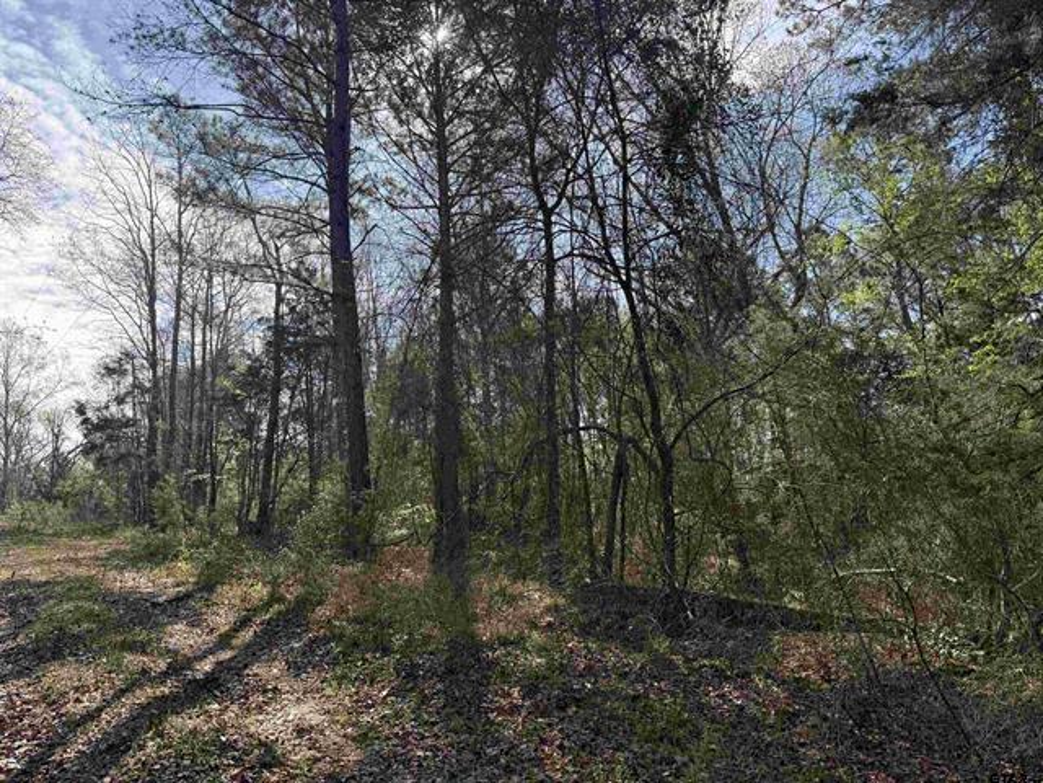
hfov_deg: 71.6
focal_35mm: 24
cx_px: 522
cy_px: 392
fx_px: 723
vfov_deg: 56.8
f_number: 1.78
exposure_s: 1/2445
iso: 100
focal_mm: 6.76
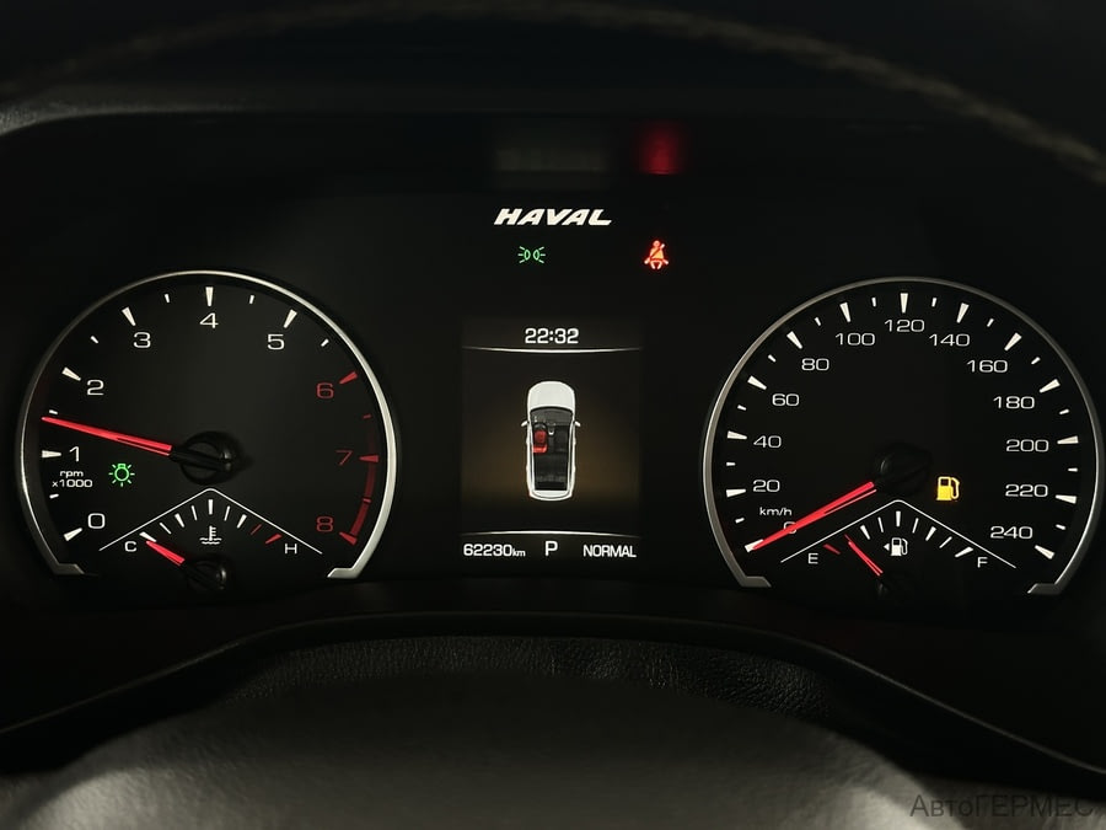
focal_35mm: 48
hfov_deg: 39.7
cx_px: 553
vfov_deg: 30.3
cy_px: 415
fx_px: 1534
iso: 250
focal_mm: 6.86
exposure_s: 1/33
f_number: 1.78
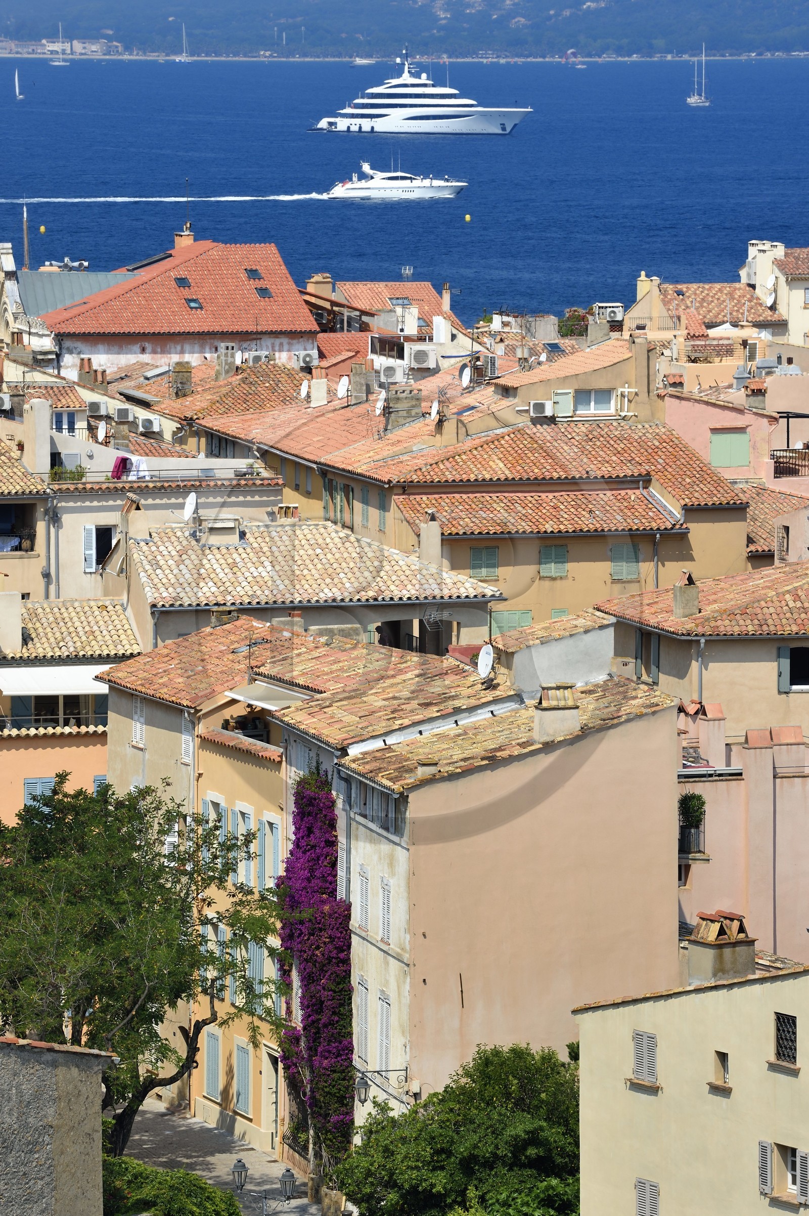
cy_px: 608
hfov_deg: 8.3
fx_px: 5568
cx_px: 404
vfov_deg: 12.5
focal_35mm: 165
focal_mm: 165
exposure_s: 1/640
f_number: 10
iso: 200
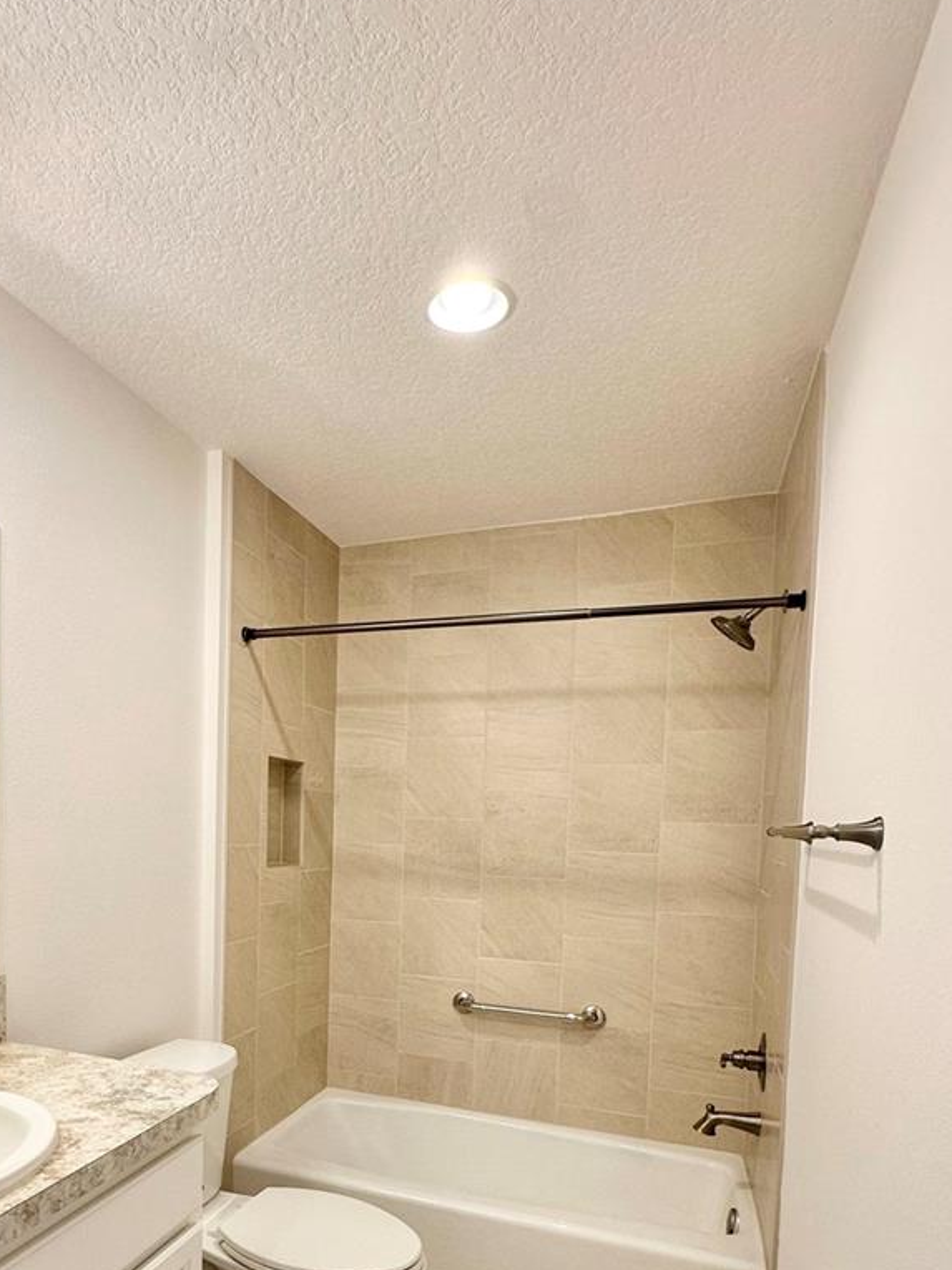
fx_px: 807
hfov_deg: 59.9
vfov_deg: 73.6
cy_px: 866
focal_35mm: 22
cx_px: 331
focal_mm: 2.22
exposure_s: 1/120
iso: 160
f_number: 2.2
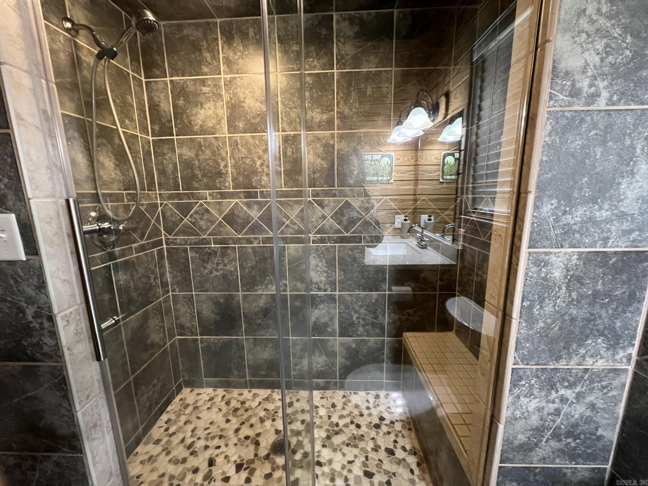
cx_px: 324
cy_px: 243
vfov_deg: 89.9
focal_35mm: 13
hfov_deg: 106.2
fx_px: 243
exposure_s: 1/60
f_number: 1.8
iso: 1000
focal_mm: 1.57
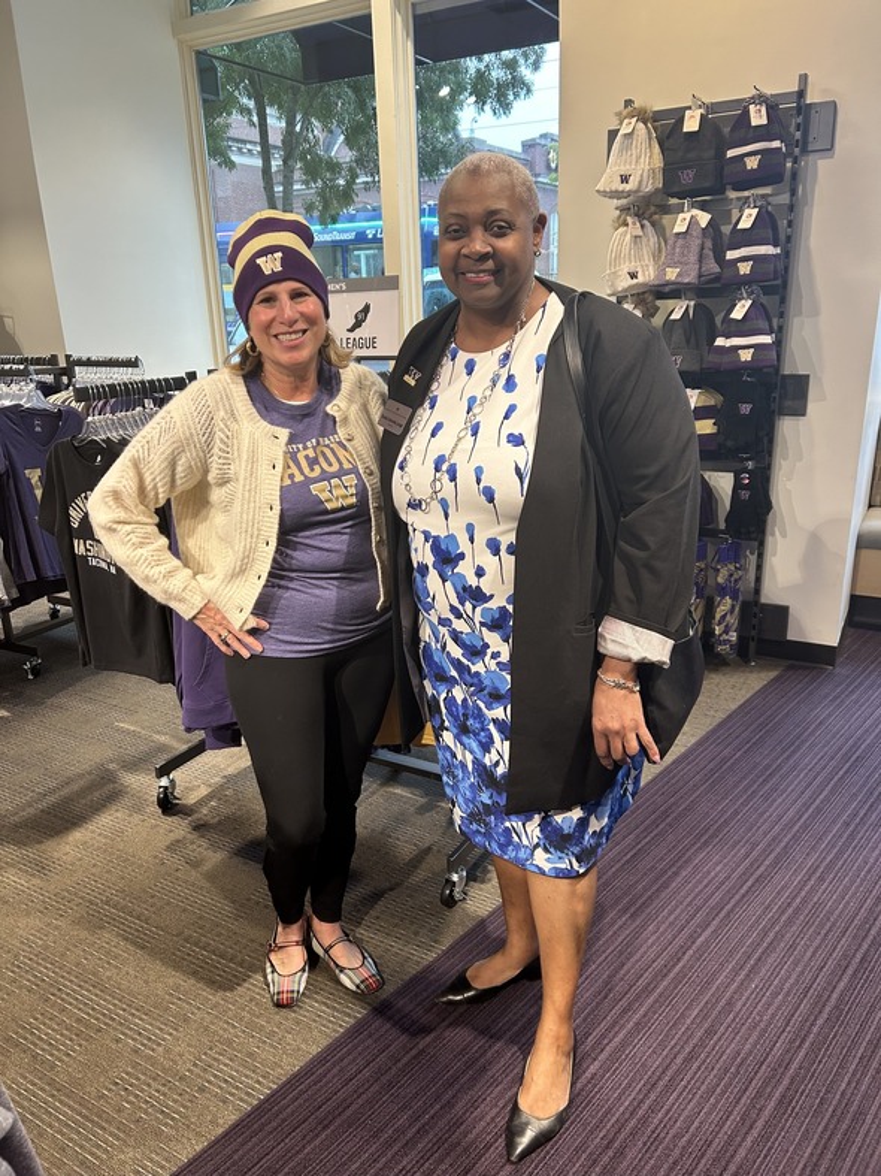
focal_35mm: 26
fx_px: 883
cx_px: 440
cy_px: 588
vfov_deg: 67.3
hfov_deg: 53.1
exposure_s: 1/60
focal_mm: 5.7
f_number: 1.5
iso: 125
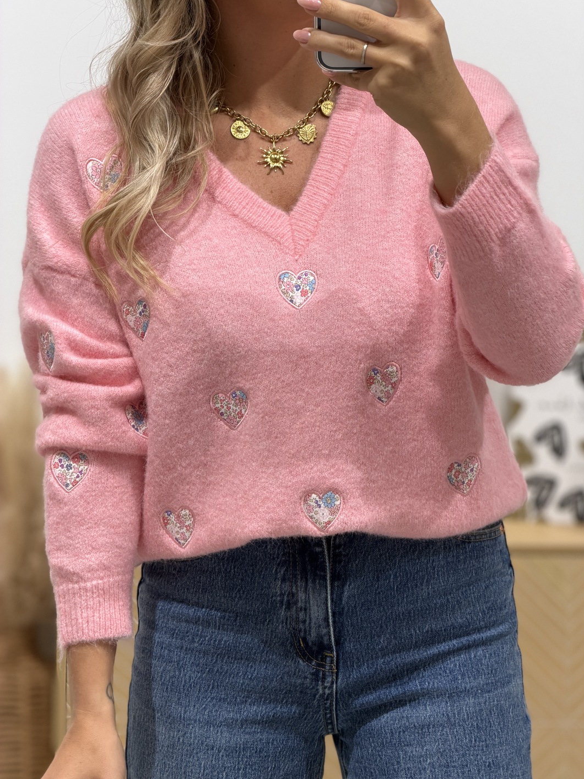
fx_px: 2273
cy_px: 393
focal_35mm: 101
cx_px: 294
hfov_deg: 14.6
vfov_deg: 19.5
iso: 125
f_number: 2.8
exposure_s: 1/100
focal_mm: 16.89
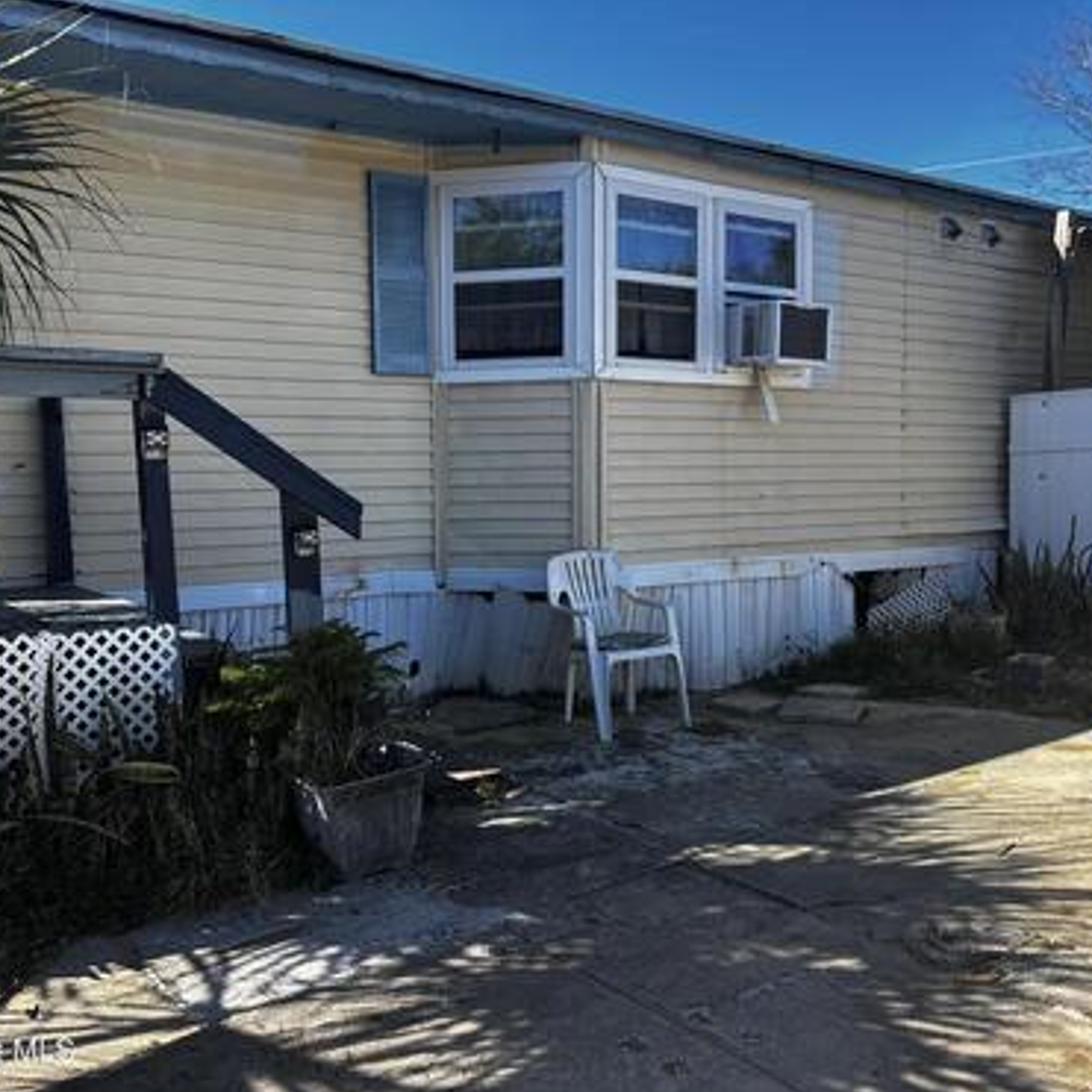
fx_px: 1106
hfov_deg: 52.3
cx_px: 459
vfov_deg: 52.5
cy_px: 549
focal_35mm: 31
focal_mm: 5.96
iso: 50
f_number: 1.6
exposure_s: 1/961
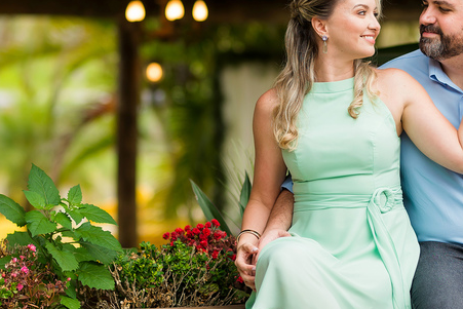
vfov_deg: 6.1
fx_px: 2907
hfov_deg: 9.1
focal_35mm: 226
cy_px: 201
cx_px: 351
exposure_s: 1/800
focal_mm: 85
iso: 100
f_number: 1.8
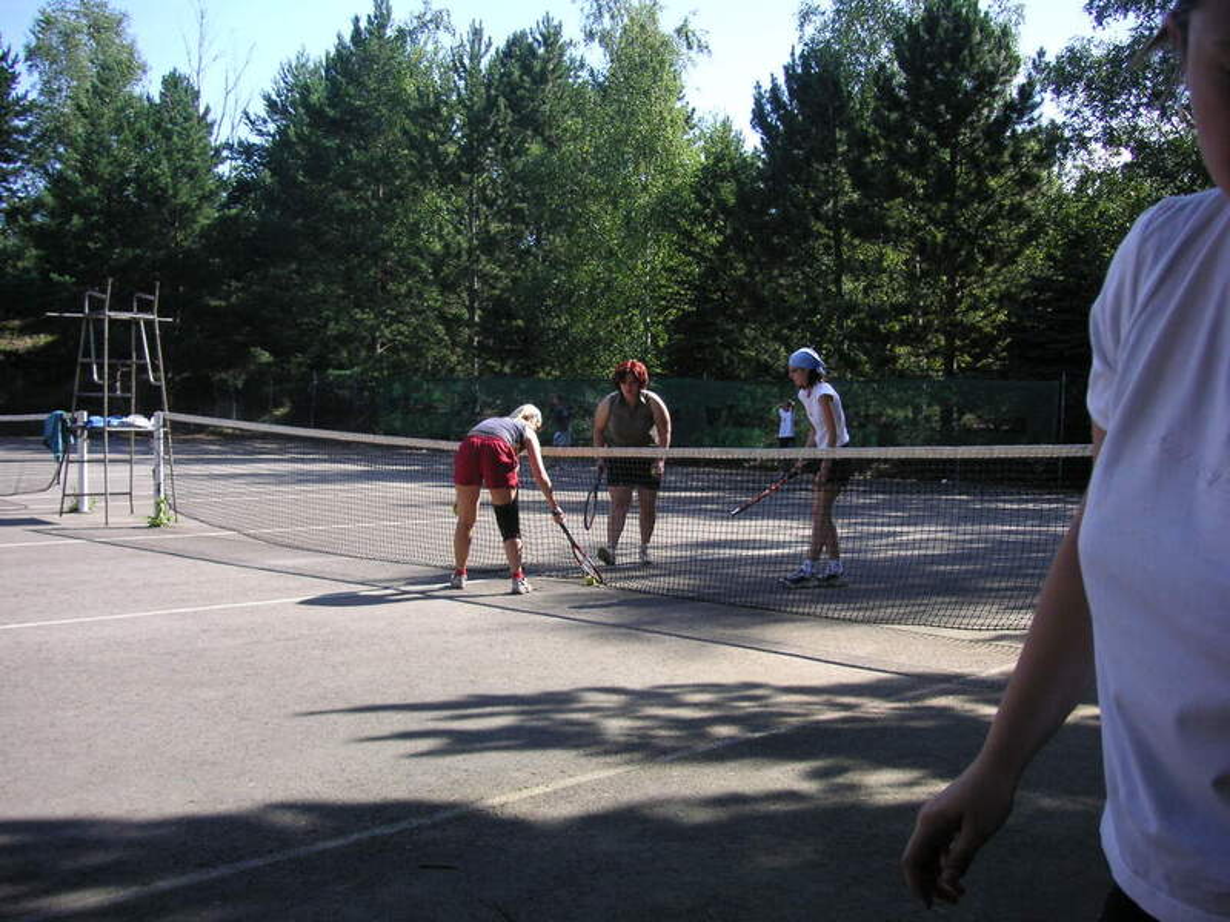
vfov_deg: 38.7
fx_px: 1315
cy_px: 461
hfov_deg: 50.1
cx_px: 615
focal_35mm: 37
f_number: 2.8
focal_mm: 6.1
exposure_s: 1/500
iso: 50
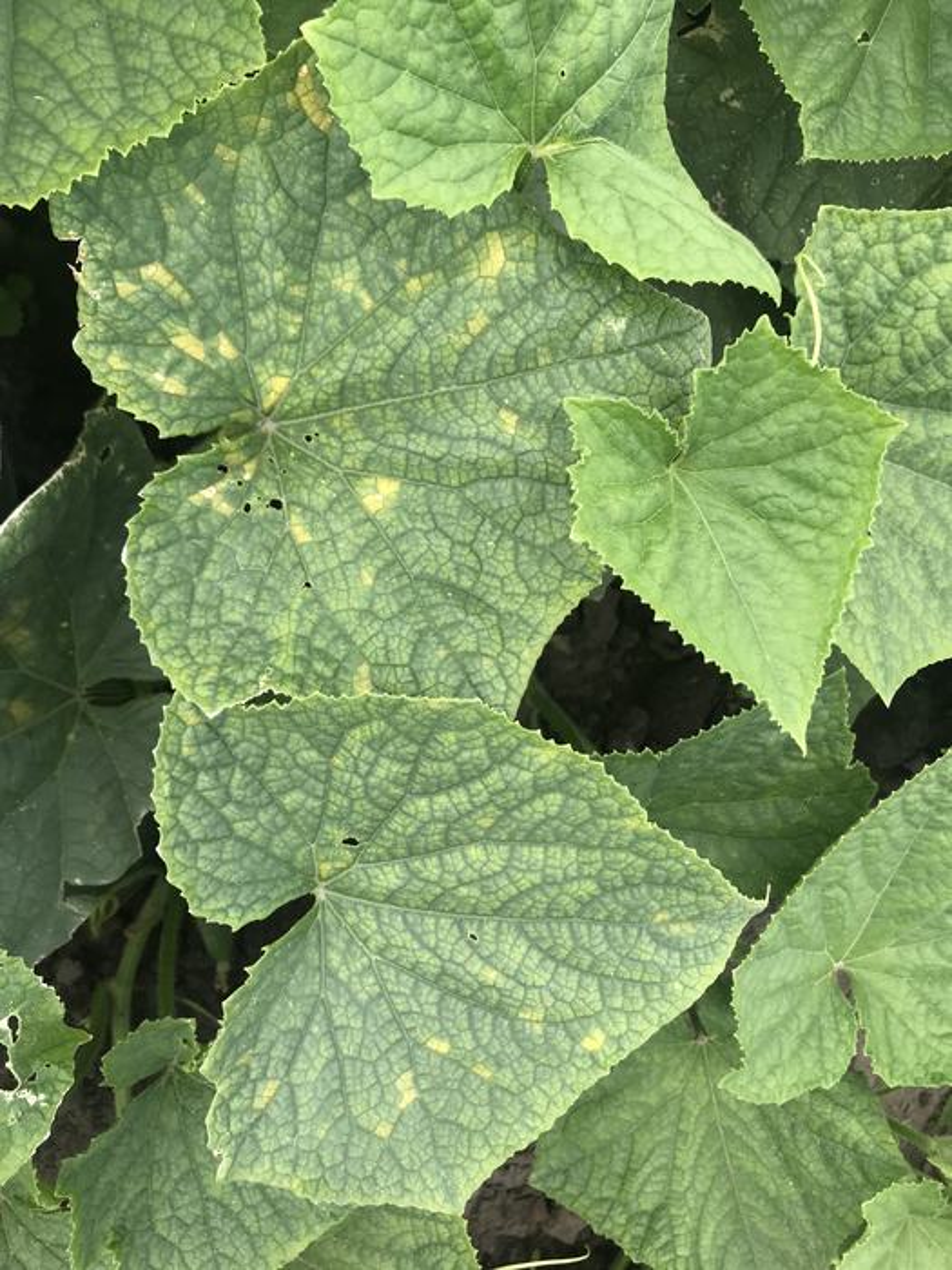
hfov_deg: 49.7
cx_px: 476
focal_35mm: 28
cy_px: 635
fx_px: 1027
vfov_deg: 63.4
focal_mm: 3.99
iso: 20
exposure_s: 1/368
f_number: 1.8
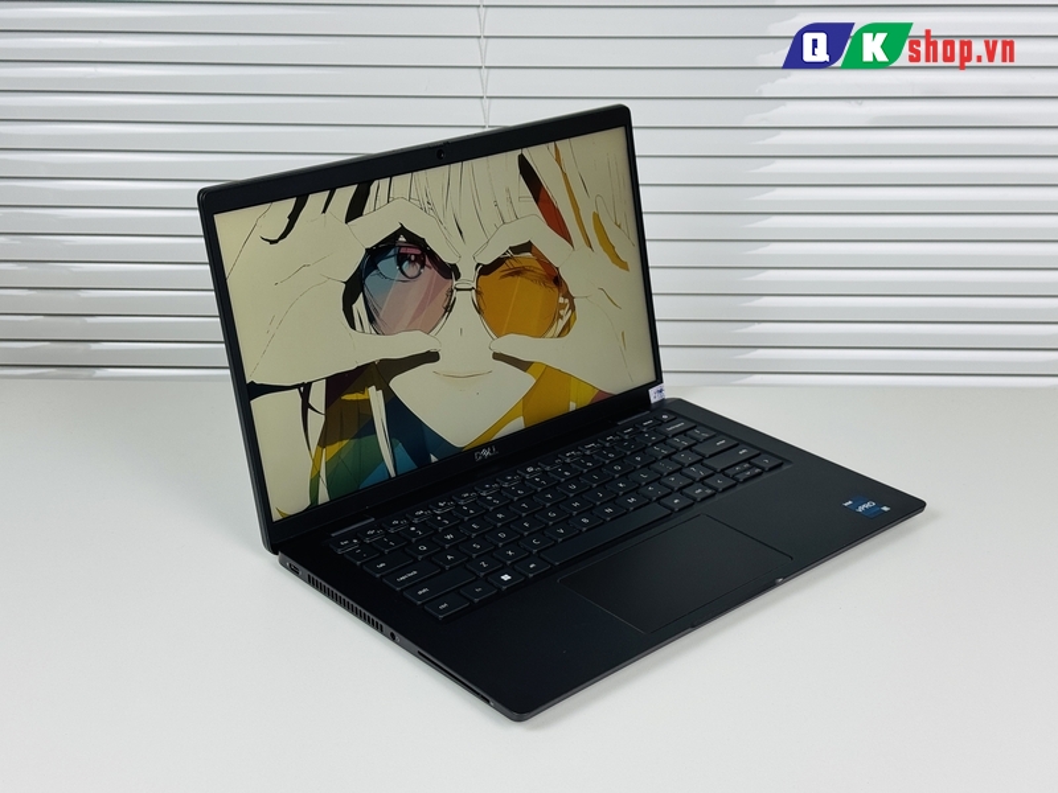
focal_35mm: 48
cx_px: 529
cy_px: 396
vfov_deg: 30.3
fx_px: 1467
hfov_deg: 39.7
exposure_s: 1/121
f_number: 1.78
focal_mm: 6.76
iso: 50
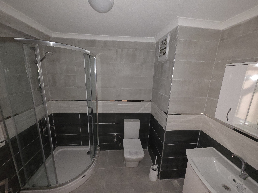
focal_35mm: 13
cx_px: 129
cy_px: 96
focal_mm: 2.2
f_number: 2.2
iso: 400
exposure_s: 1/30
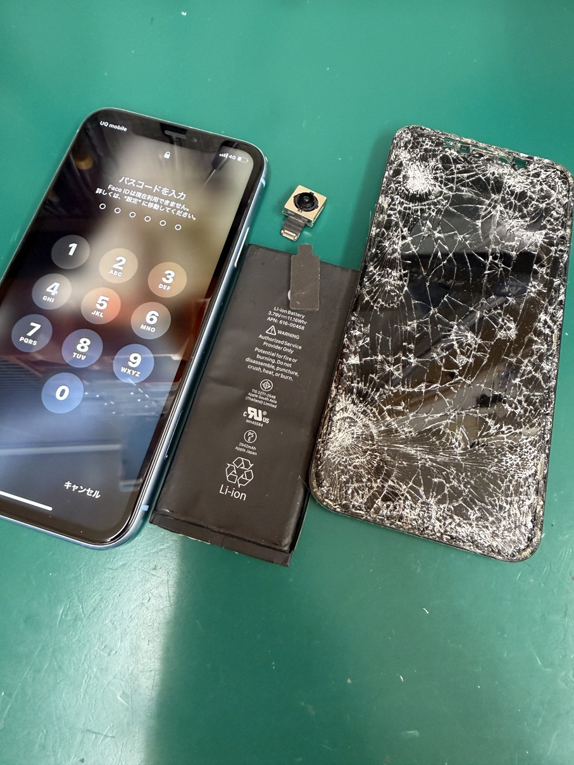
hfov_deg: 56.8
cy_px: 382
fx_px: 531
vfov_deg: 71.6
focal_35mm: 24
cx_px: 287
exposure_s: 1/50
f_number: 2.2
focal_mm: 2.22
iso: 400
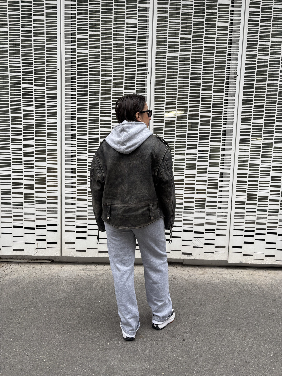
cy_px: 188
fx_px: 282
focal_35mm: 26
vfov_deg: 67.3
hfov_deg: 53.1
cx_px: 141
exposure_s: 1/112
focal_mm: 5.96
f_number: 1.6
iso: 32
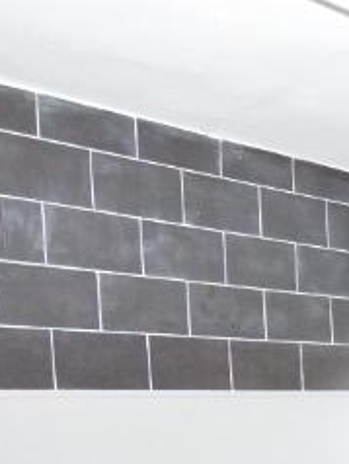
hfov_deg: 19.0
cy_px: 492
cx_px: 601
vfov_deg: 28.7
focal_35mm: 62
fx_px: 832
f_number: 3.5
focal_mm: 10
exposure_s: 1/60
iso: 900
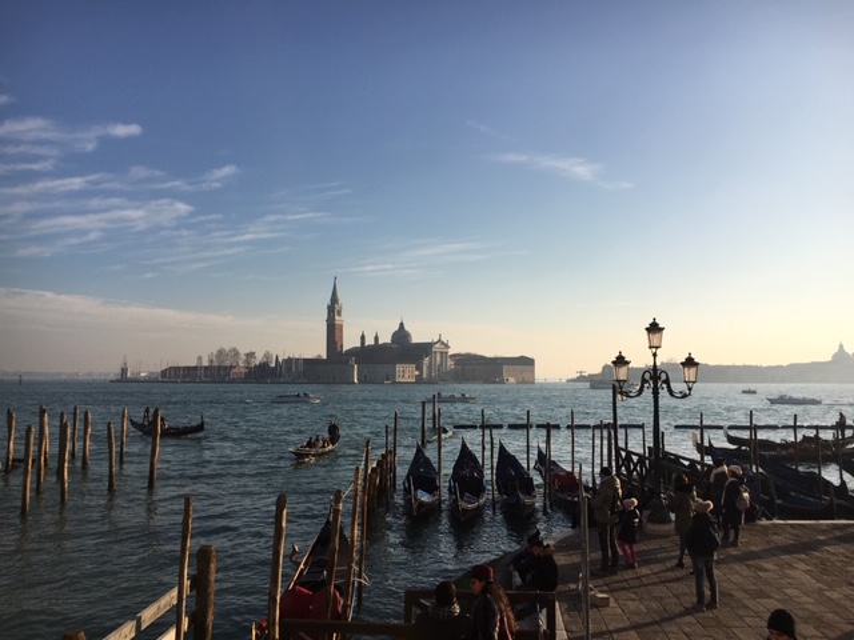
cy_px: 320
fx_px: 715
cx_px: 427
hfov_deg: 61.7
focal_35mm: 29
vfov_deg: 48.2
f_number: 2.2
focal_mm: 4.15
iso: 25
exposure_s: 1/2747
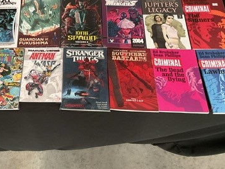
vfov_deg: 27.5
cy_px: 33
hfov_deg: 36.2
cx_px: 64
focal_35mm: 52
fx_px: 338
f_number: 1.8
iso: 125
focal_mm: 3
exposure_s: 1/50
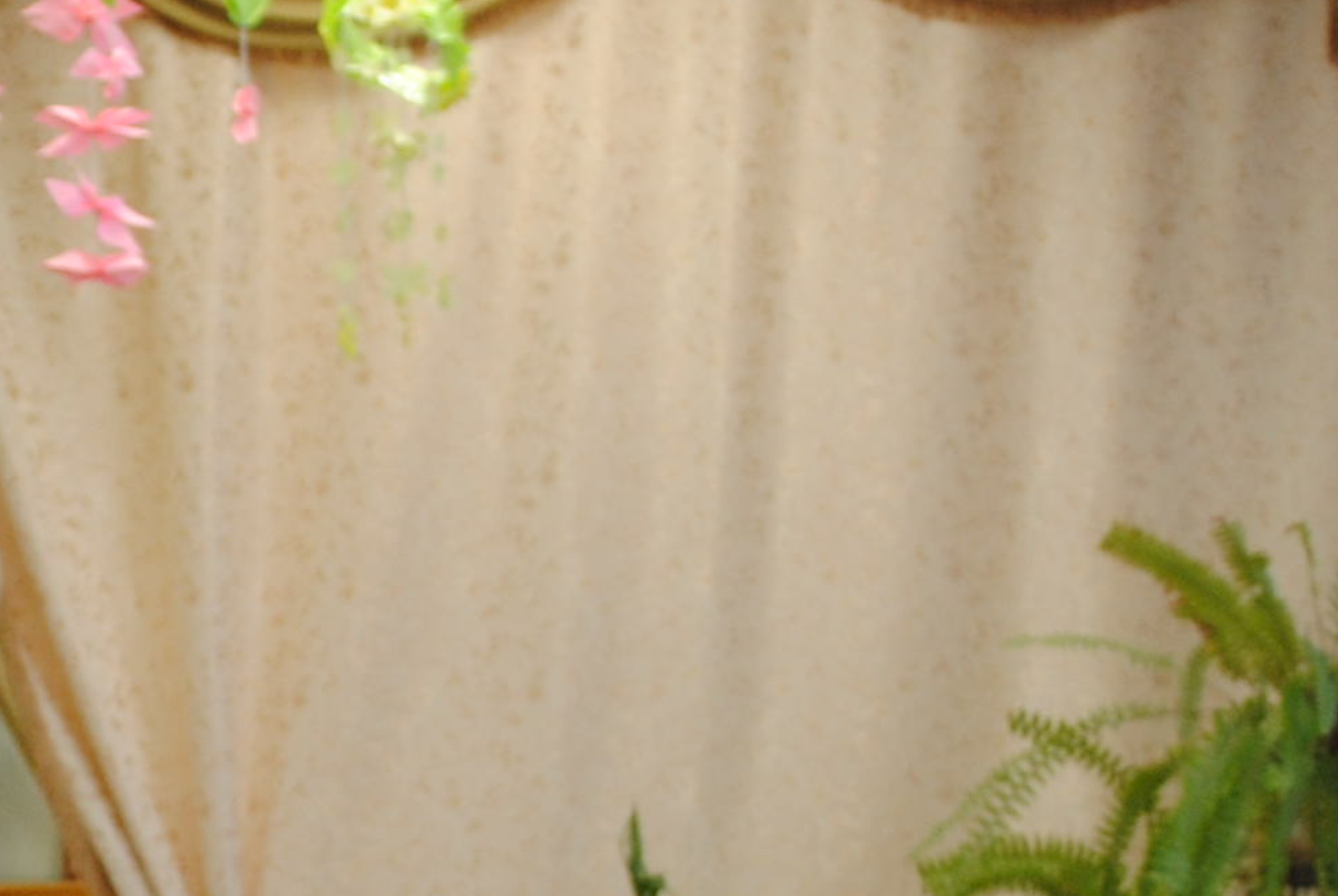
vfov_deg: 10.4
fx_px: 4875
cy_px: 904
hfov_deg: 15.1
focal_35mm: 131
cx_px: -261
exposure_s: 1/30
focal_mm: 22
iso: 250
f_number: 3.8
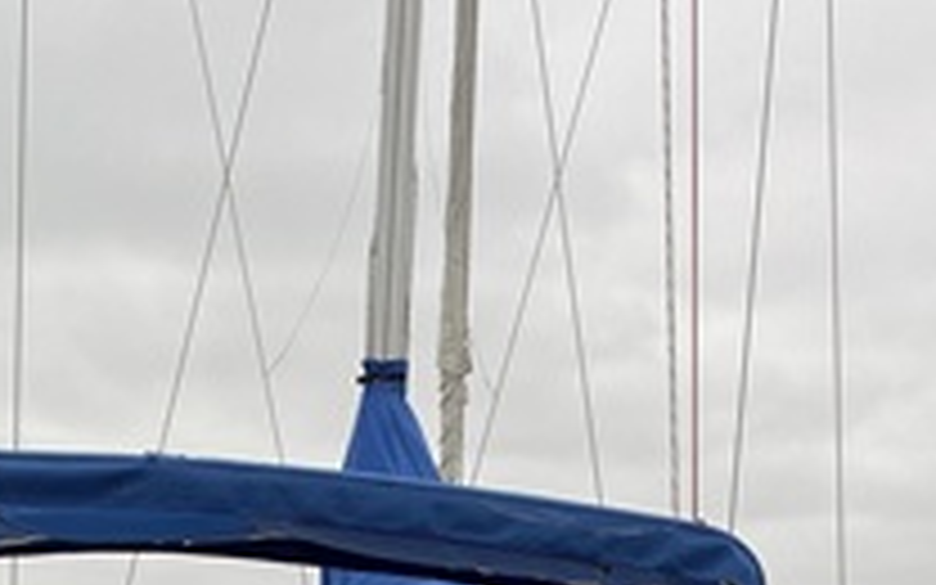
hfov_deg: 23.9
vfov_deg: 12.5
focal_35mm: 85
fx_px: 2168
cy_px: 1354
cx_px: 148
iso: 32
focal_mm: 4.25
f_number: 1.8
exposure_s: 1/293
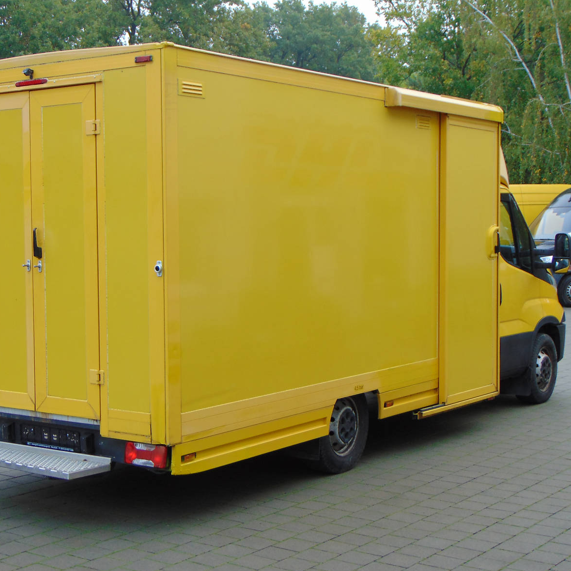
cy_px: 290
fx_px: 1120
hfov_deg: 28.5
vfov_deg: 28.6
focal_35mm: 60
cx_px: 226
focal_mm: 9
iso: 80
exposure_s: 1/30
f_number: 3.5
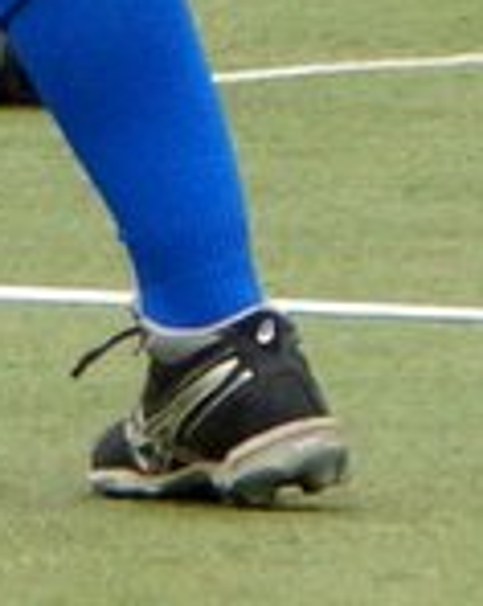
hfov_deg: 1.6
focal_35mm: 976
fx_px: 17476
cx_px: -463
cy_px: -1196
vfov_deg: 2.0
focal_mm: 100
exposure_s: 1/800
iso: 400
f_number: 6.3
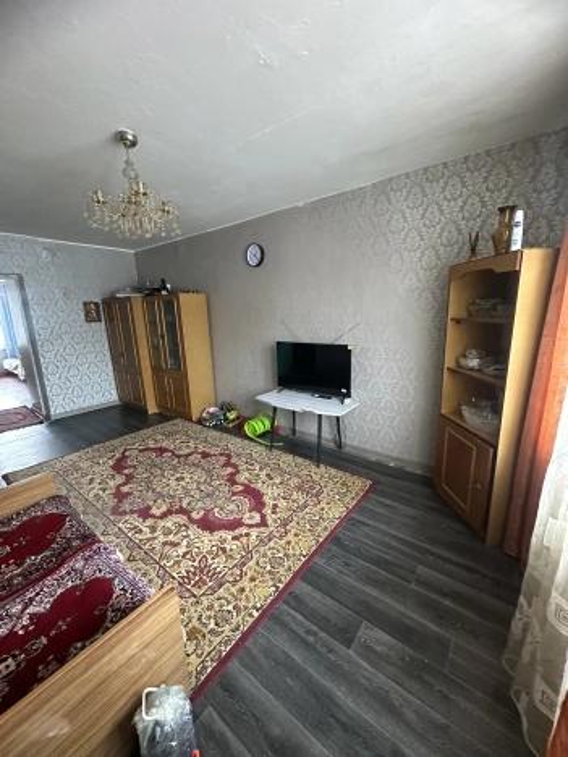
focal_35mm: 14
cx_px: 284
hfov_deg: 85.7
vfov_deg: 102.1
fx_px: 306
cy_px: 378
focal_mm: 2.22
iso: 800
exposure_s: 1/60
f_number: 2.2
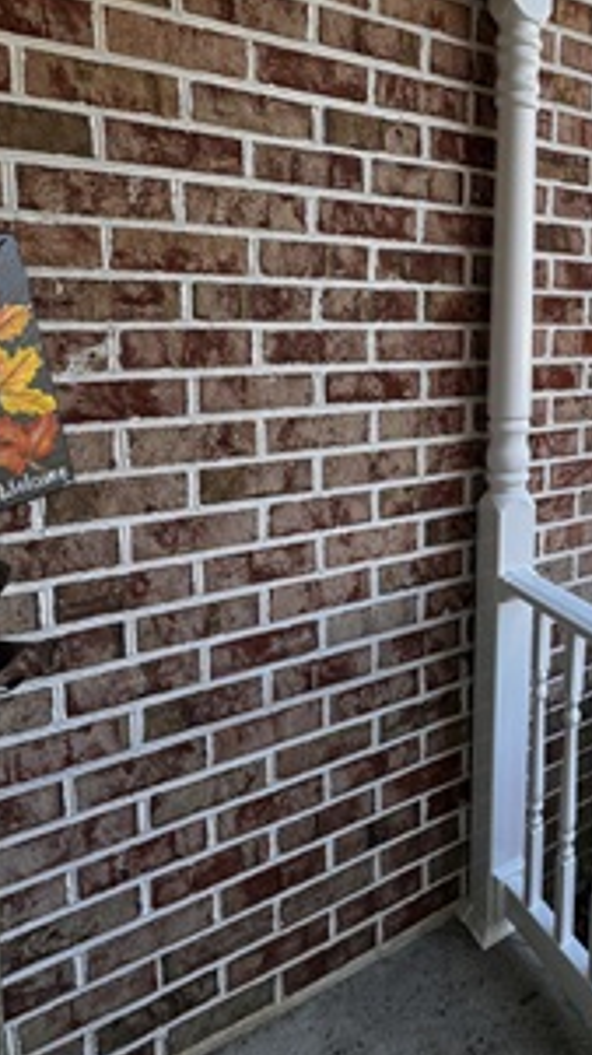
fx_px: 755
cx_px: 634
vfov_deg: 68.7
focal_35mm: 27
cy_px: 391
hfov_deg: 36.9
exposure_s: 1/99
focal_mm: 2.22
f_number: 2.2
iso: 50
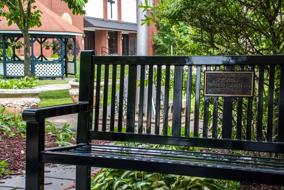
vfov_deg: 21.2
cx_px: 151
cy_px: 95
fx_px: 505
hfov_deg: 31.4
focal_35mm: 64
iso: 800
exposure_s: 1/320
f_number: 11
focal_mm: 40
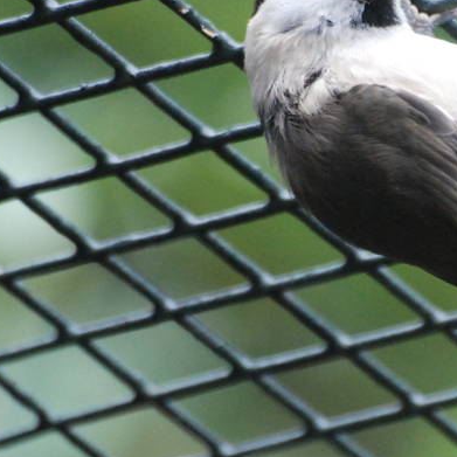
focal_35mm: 1565
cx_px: 565
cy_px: 170
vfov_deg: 1.1
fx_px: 23375
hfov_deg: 1.1
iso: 1000
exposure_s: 1/250
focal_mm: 300
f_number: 5.6
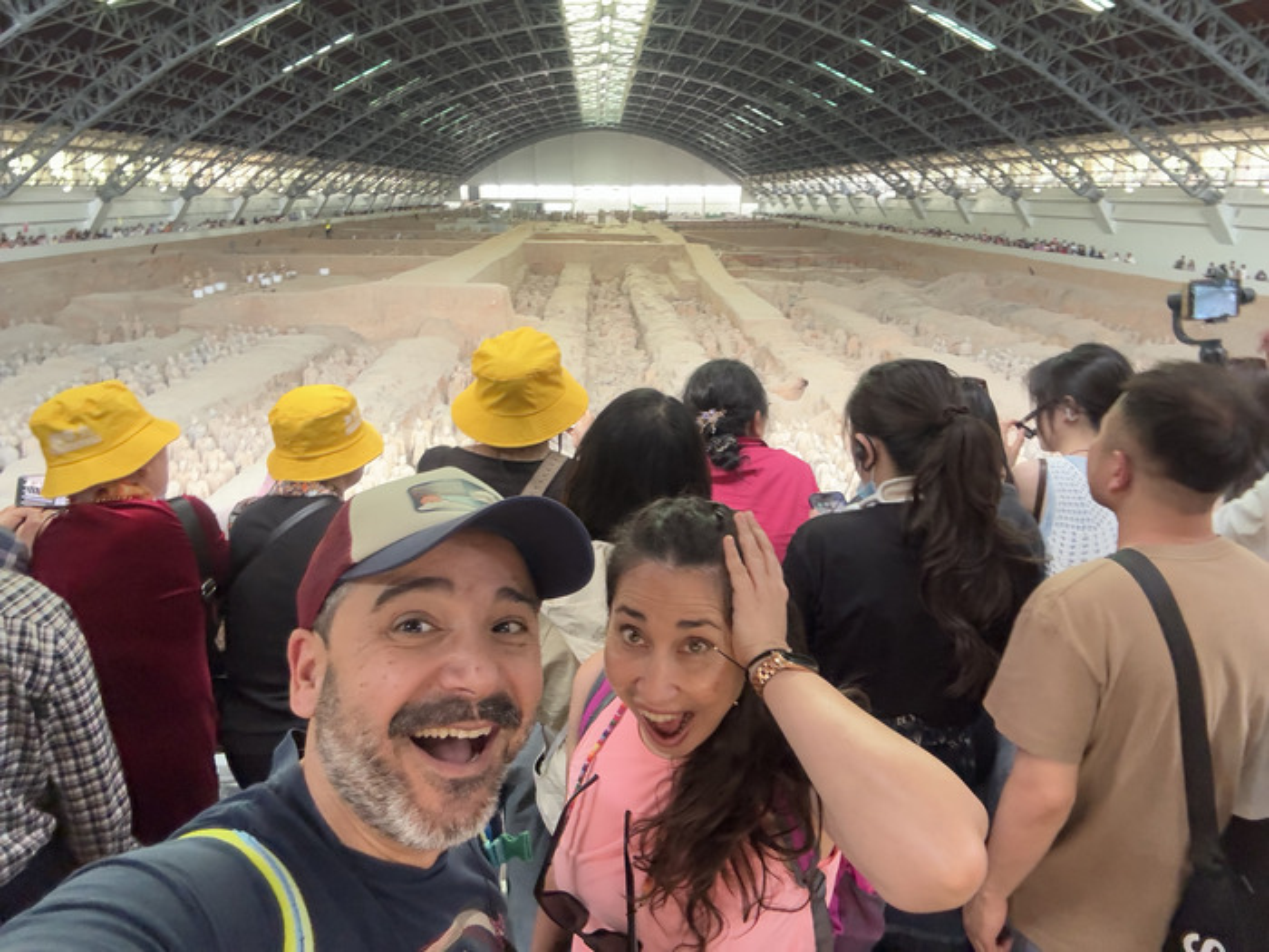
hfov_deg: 73.9
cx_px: 634
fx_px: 843
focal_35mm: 23
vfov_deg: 58.9
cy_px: 476
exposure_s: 1/32
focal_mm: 2.69
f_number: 1.9
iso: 400
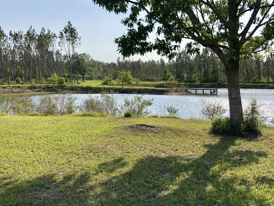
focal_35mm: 40
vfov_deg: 35.9
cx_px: 154
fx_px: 317
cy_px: 90
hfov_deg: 46.7
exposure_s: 1/2825
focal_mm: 3.99
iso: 25
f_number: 1.8
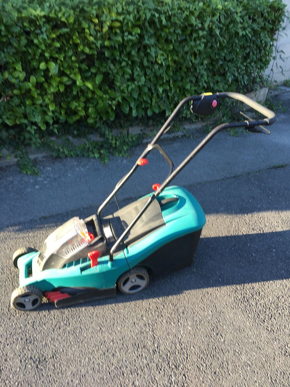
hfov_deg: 48.2
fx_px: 324
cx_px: 145
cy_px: 194
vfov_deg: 61.7
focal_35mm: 29
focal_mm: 4.15
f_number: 2.2
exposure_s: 1/100
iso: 25
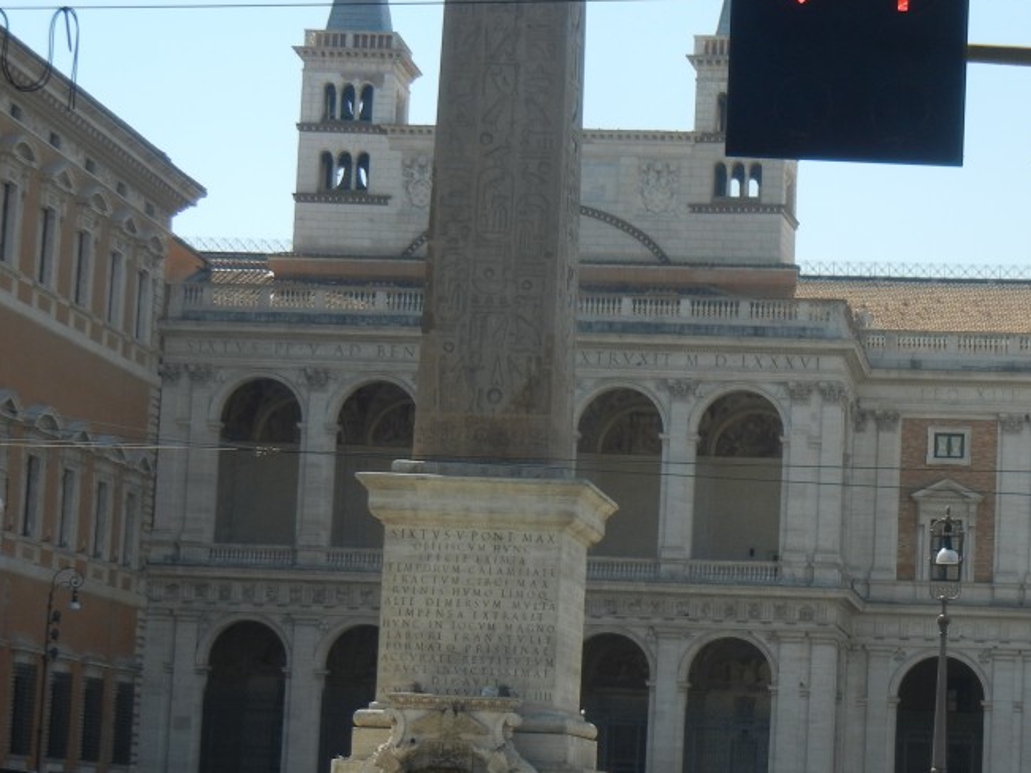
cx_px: 797
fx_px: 3186
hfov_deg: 18.2
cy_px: 447
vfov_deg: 13.8
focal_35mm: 107
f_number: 4.1
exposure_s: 1/722
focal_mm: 12.2
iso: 160
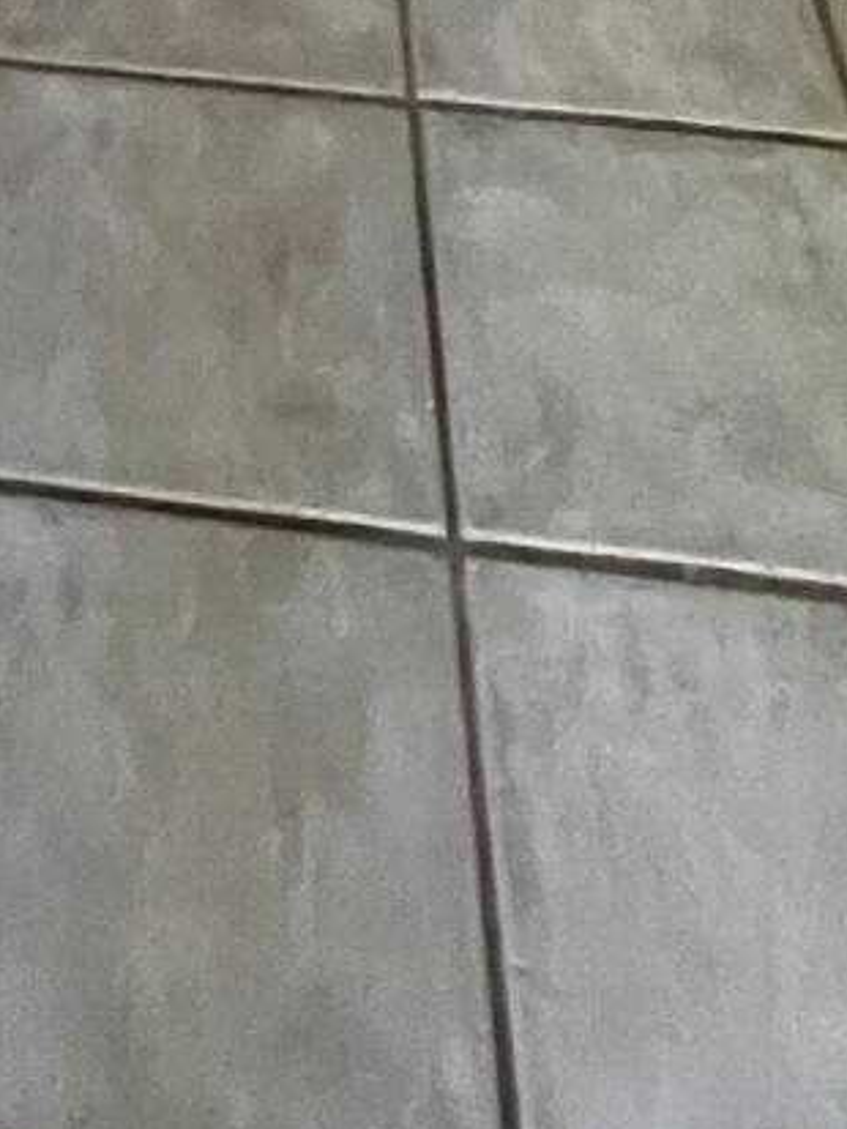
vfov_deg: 18.1
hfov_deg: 22.0
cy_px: -1219
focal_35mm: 63
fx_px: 2054
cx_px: -98
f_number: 1.8
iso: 1000
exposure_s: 1/60
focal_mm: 1.57
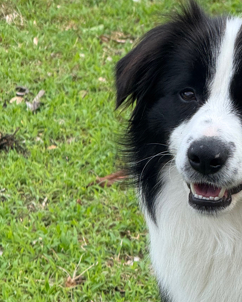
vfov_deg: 7.0
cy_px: 304
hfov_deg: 5.6
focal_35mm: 277
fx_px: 2480
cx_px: 258
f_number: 2.8
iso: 50
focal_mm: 15.66
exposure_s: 1/270
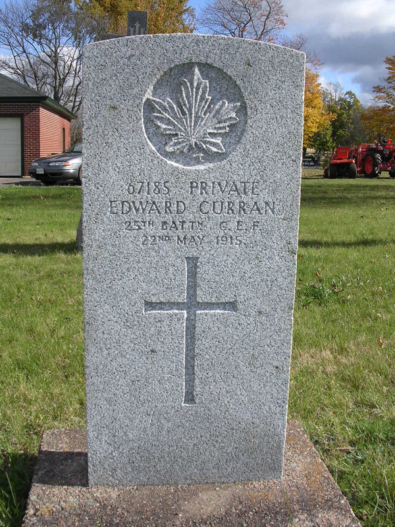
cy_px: 264
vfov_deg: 49.0
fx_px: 578
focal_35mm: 38
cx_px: 198
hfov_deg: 37.7
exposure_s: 1/256
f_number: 5.6
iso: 100
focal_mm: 5.8
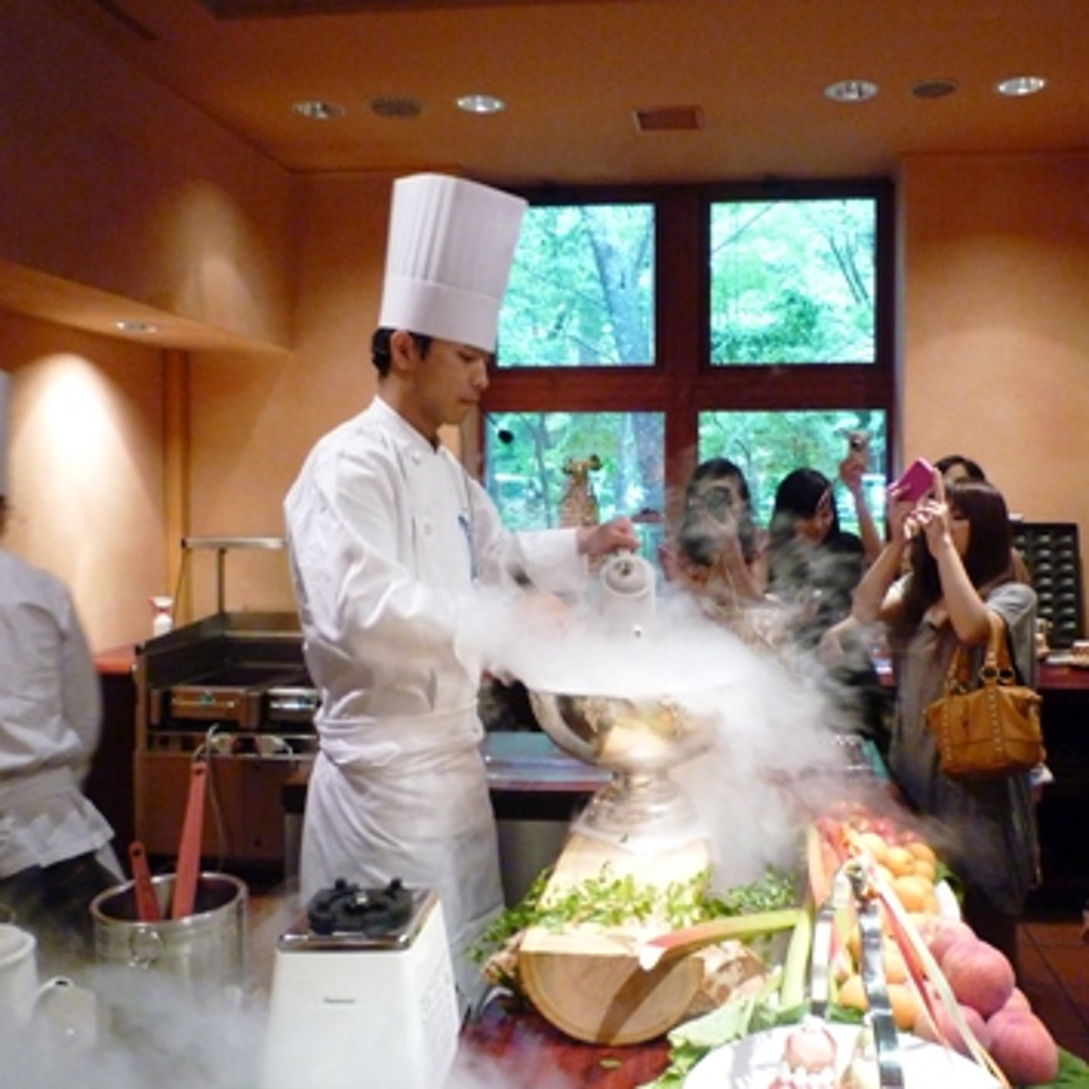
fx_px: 1068
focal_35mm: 30
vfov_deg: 54.0
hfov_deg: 53.7
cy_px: 548
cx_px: 640
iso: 400
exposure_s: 1/25
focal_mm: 4.4
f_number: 2.8
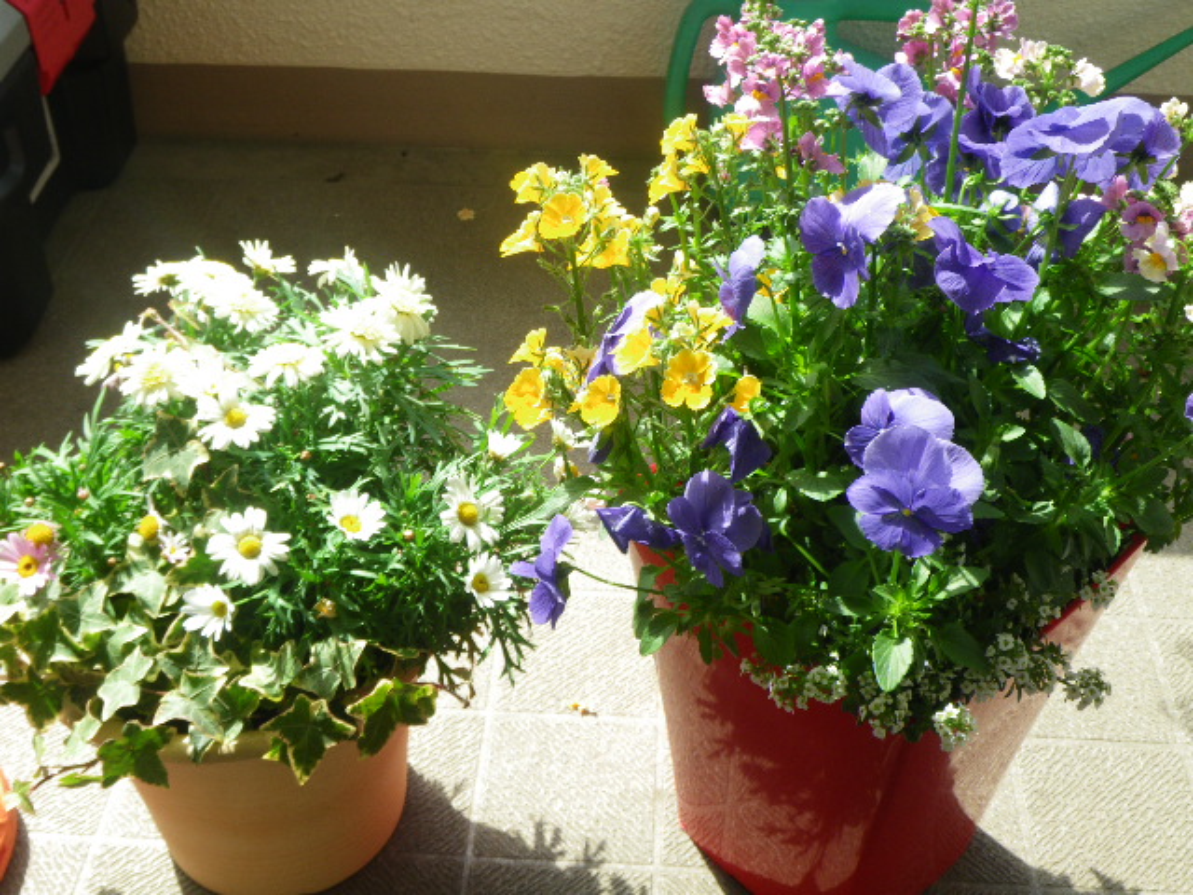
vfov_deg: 34.3
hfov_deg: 44.8
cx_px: 596
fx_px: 1447
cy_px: 448
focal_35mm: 42
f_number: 5
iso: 50
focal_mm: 7.5
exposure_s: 1/60
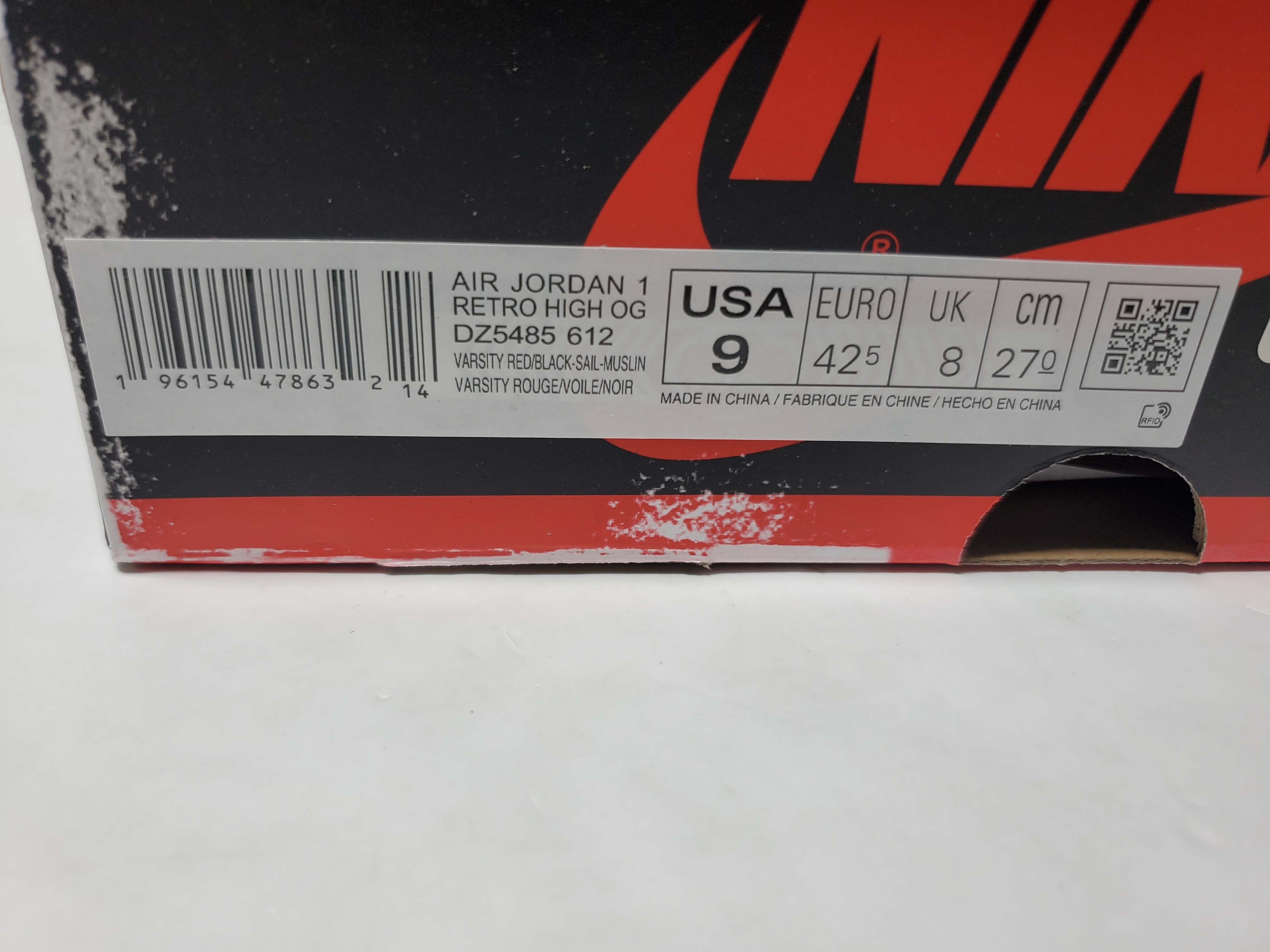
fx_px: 954
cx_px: 635
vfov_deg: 53.1
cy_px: 476
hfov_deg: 67.3
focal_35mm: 26
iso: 50
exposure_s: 1/474
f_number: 1.5
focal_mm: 4.3
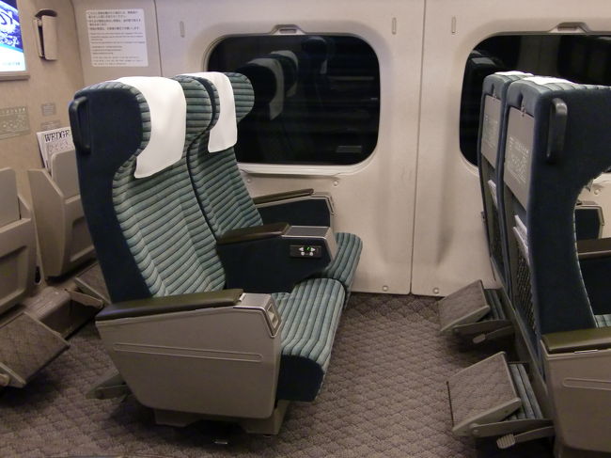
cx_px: 306
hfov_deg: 55.4
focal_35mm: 33
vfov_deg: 42.9
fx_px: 582
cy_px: 229
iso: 400
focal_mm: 5.8
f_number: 2.7
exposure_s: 1/15
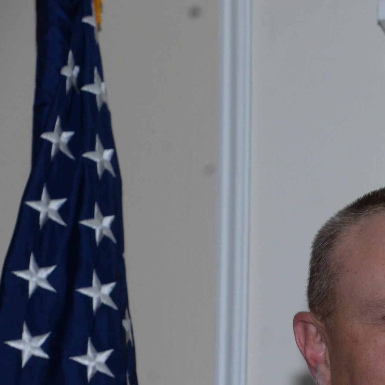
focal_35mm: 303
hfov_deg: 5.6
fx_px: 3813
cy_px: 588
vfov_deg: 5.7
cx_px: 906
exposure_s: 1/200
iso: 800
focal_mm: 75
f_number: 10
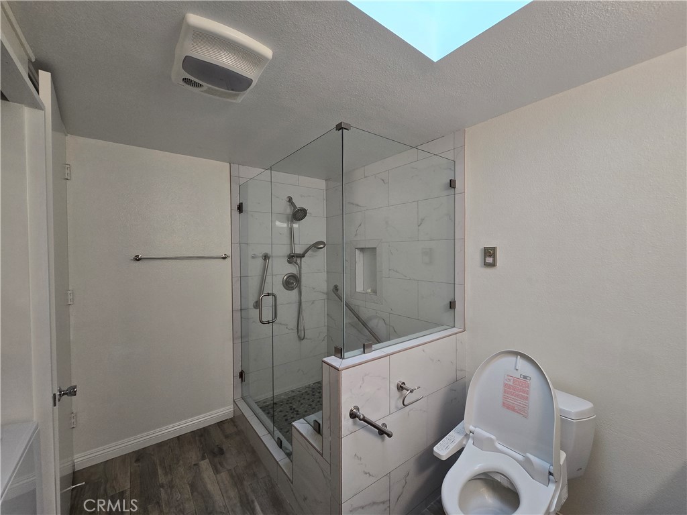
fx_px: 258
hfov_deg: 106.2
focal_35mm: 13
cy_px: 258
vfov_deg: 89.9
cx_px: 344
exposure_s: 1/60
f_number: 2.2
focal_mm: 2.2
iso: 100
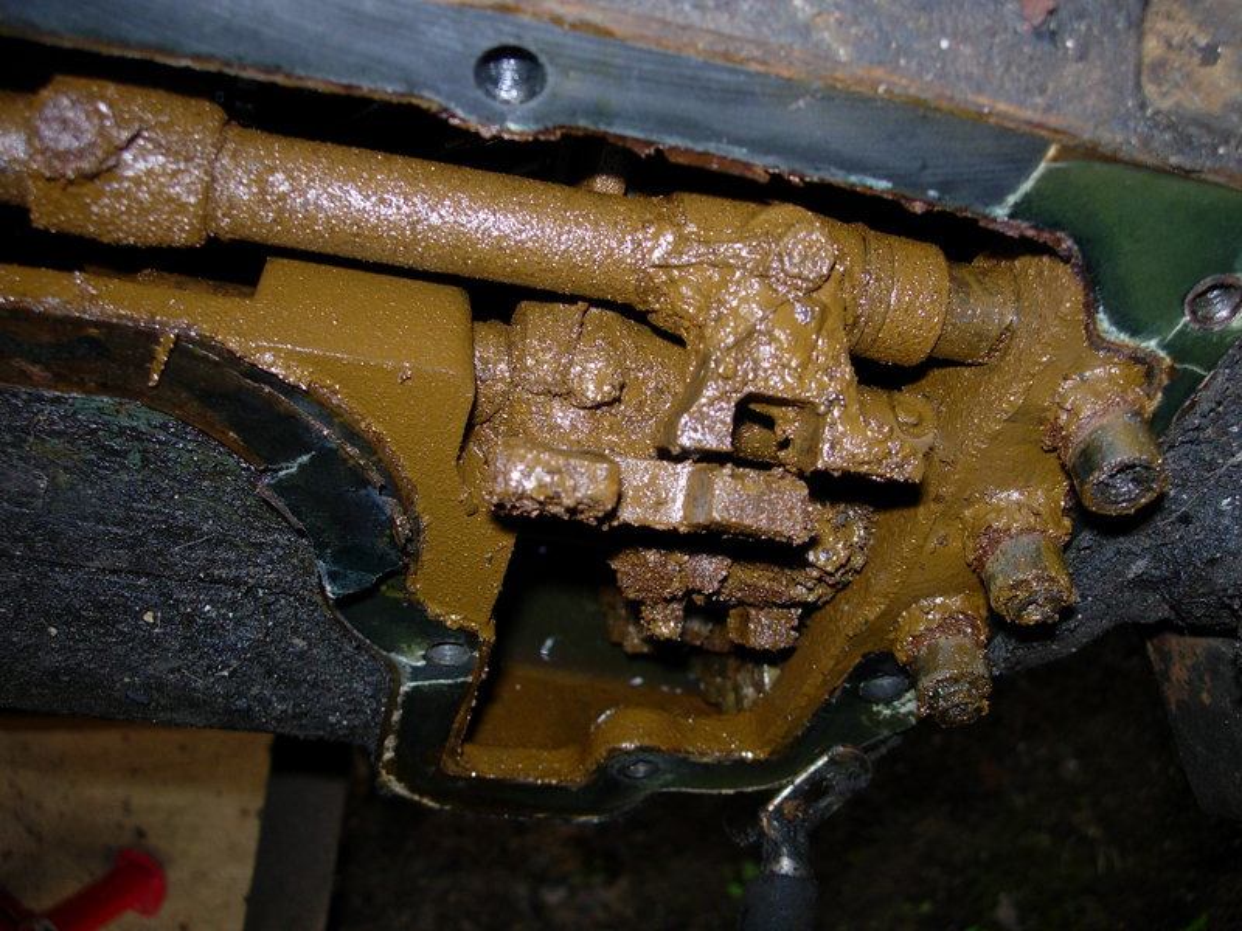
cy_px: 466
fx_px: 1363
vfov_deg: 37.7
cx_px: 621
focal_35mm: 38
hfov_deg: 49.0
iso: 79
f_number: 2.8
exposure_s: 1/64
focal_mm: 7.8
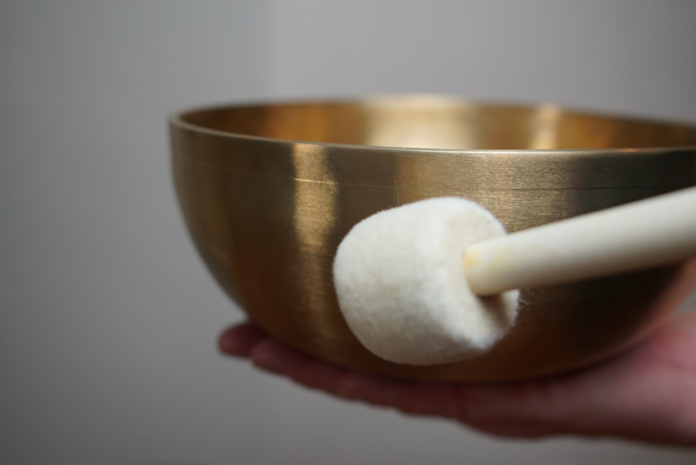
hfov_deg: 47.4
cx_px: 354
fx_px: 793
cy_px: 199
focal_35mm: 41
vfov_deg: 32.6
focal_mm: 29
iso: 500
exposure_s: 1/60
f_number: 4
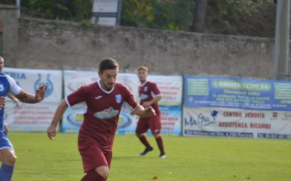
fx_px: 2153
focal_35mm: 272
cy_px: 125
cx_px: 150
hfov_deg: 7.7
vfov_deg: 4.8
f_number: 5
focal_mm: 135
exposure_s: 1/640
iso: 400
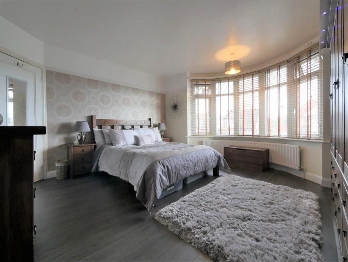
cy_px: 131
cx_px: 174
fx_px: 141
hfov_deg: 102.0
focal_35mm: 14
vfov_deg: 85.7
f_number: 4
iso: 500
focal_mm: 7
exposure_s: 1/60
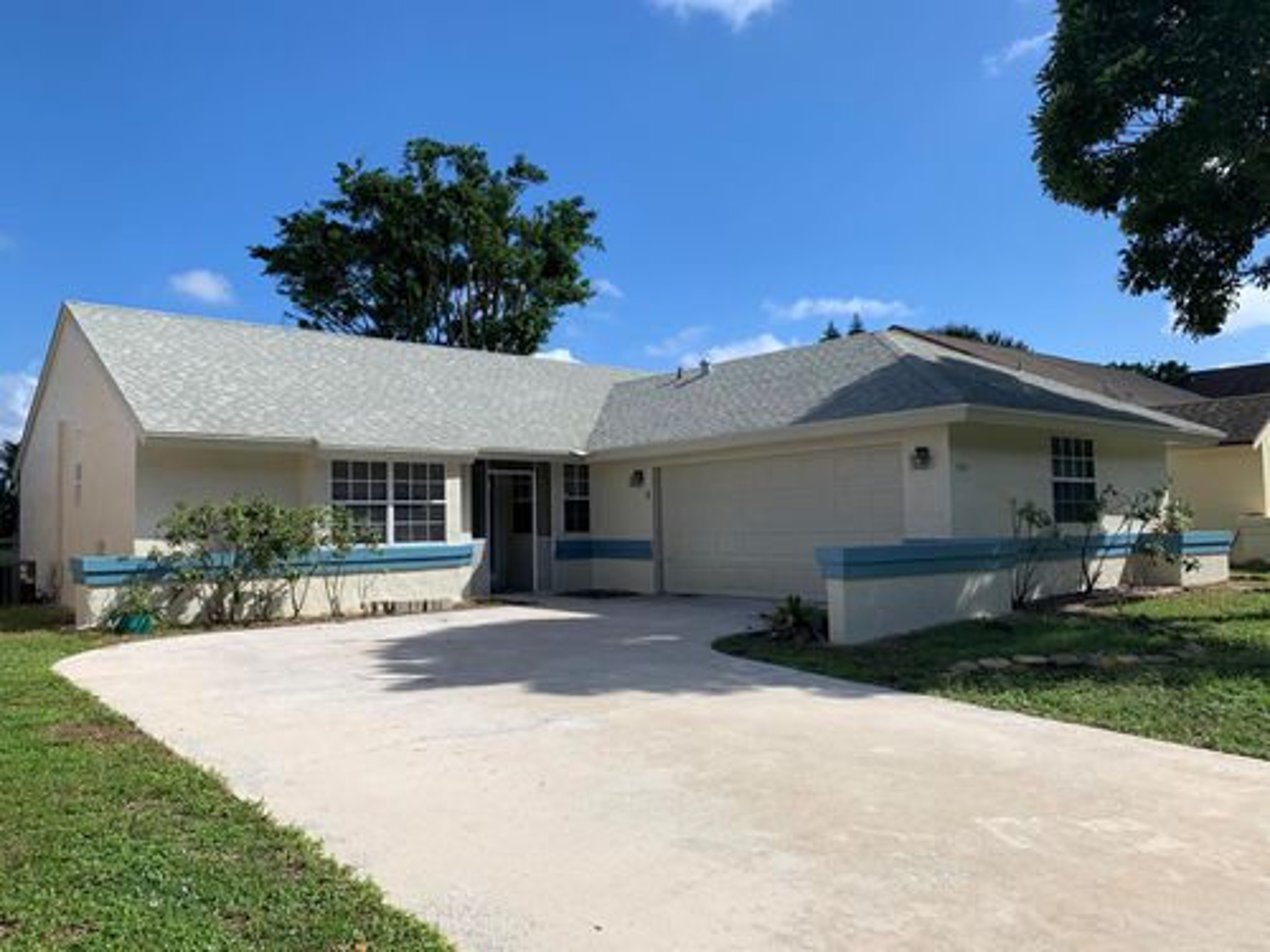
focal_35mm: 26
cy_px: 476
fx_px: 954
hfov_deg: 67.3
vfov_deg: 53.1
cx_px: 635
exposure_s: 1/3289
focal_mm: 4.25
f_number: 1.8
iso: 25
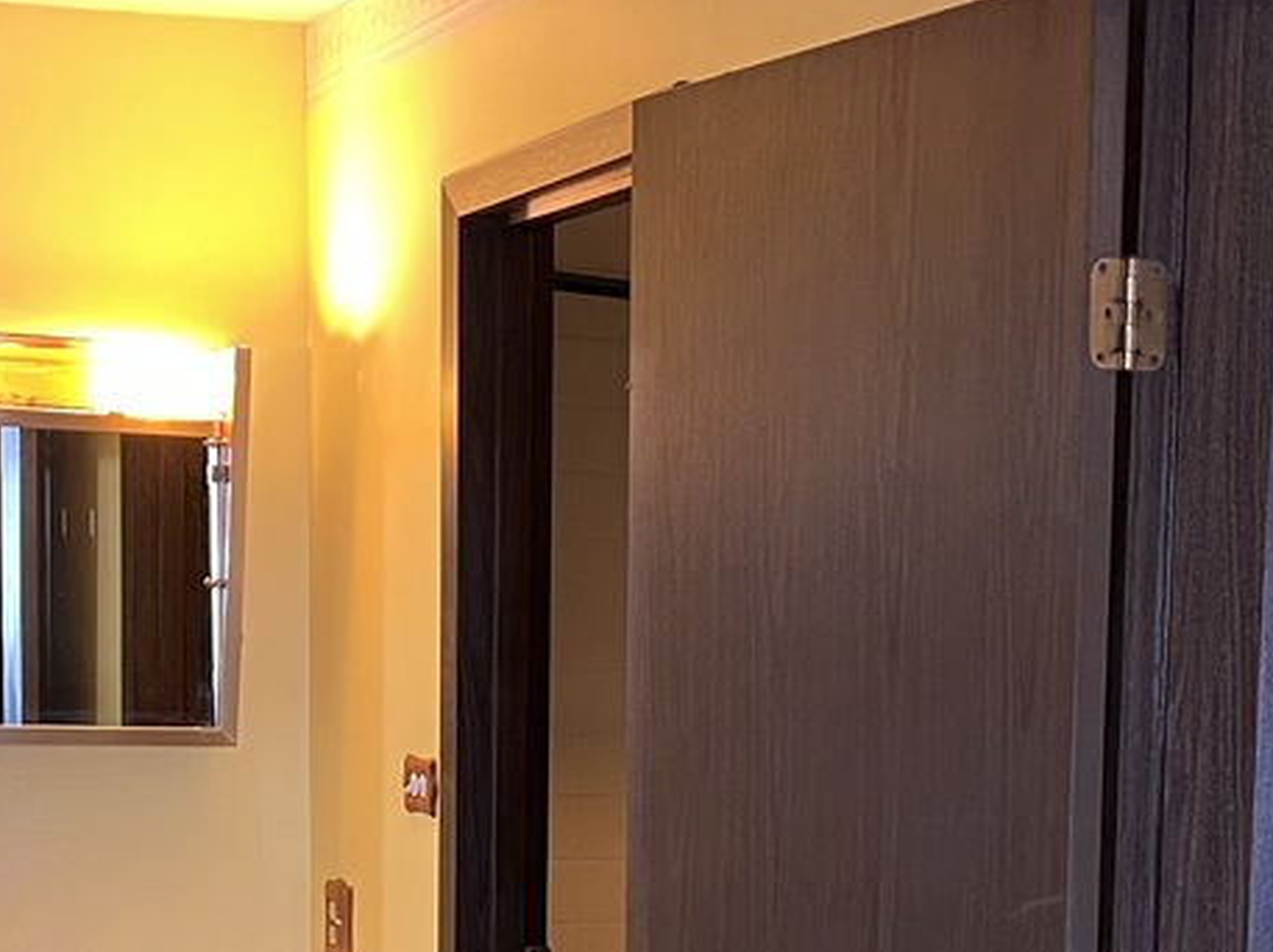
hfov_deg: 23.8
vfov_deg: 17.4
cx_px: 699
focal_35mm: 82
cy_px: 1005
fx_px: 3013
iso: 250
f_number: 1.5
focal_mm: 5.7
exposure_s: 1/60
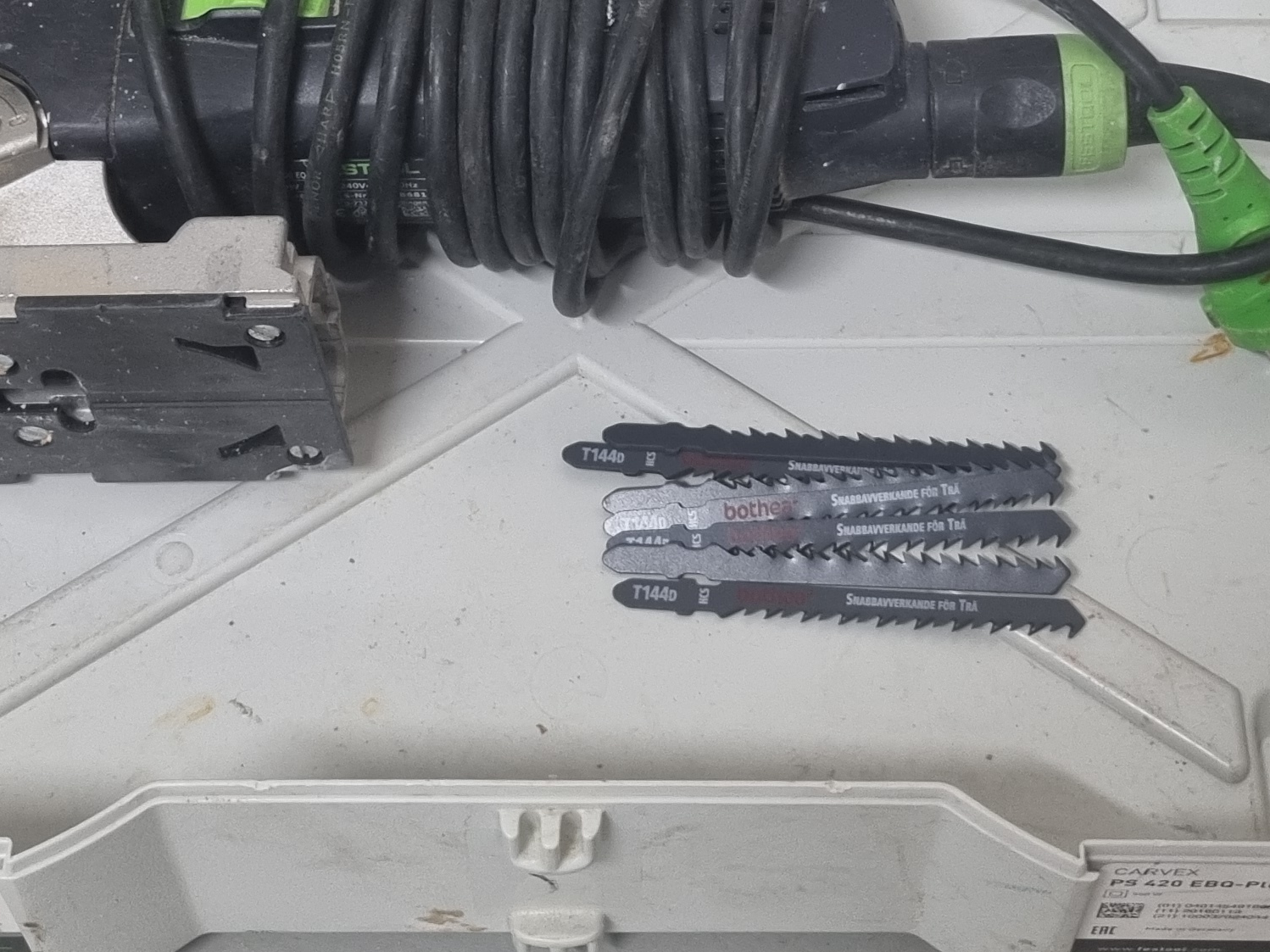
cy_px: -88
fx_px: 2568
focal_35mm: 70
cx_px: 732
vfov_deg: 20.1
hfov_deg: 27.7
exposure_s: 1/50
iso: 200
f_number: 1.8
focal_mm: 5.4
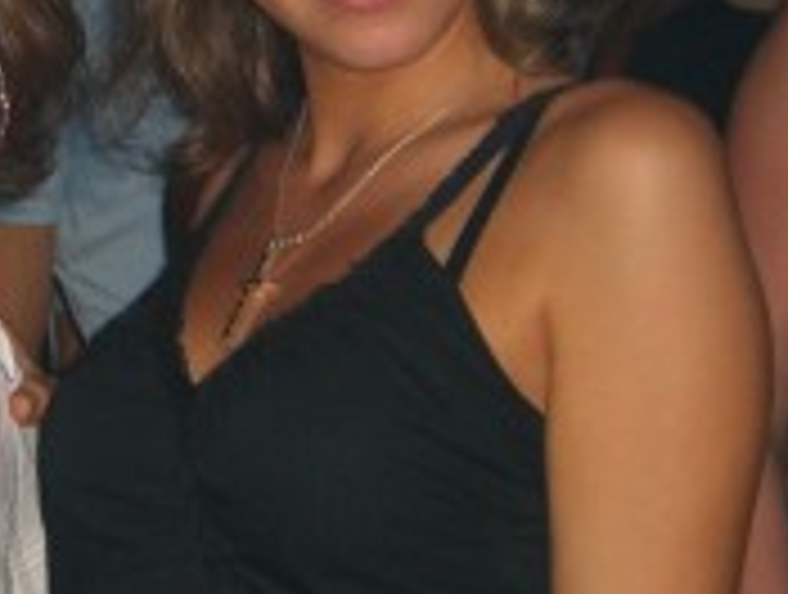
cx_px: 113
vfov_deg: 11.4
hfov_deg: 15.0
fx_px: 2965
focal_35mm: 130
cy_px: 108
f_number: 2.8
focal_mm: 7.9
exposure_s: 1/60
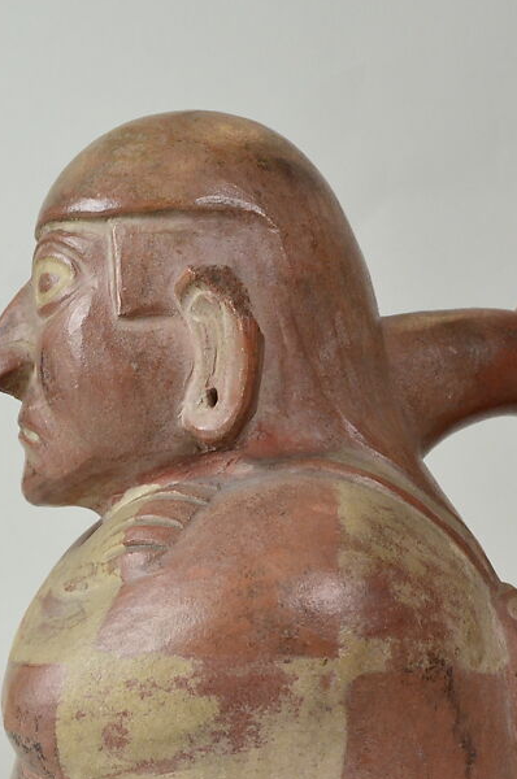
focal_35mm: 66
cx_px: 316
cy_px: 556
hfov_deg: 20.5
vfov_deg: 30.2
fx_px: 1427
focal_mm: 22
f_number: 10
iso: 1600
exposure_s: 1/160
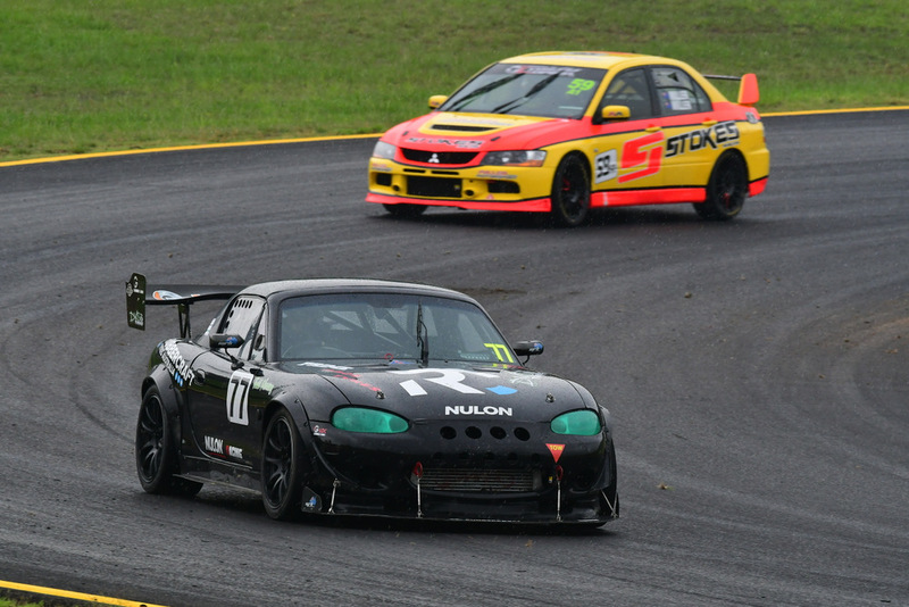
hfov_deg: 4.4
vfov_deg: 3.0
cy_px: 304
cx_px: 454
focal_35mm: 465
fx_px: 11745
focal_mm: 310
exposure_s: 1/640
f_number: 11
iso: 1000
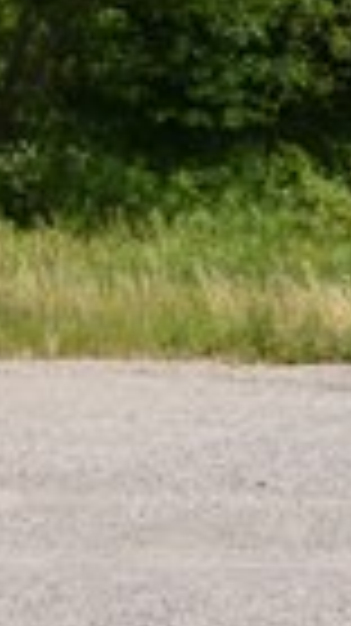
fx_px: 2702
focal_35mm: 163
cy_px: -95
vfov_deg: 12.9
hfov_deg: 6.4
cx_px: -909
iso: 160
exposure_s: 1/500
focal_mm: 24
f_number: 8
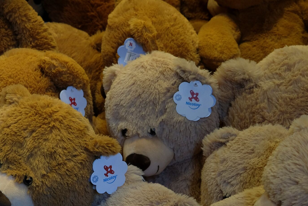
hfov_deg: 25.7
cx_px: 136
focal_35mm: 79
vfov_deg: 17.1
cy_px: 163
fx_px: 676
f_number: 3.6
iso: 800
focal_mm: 30.2
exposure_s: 1/125
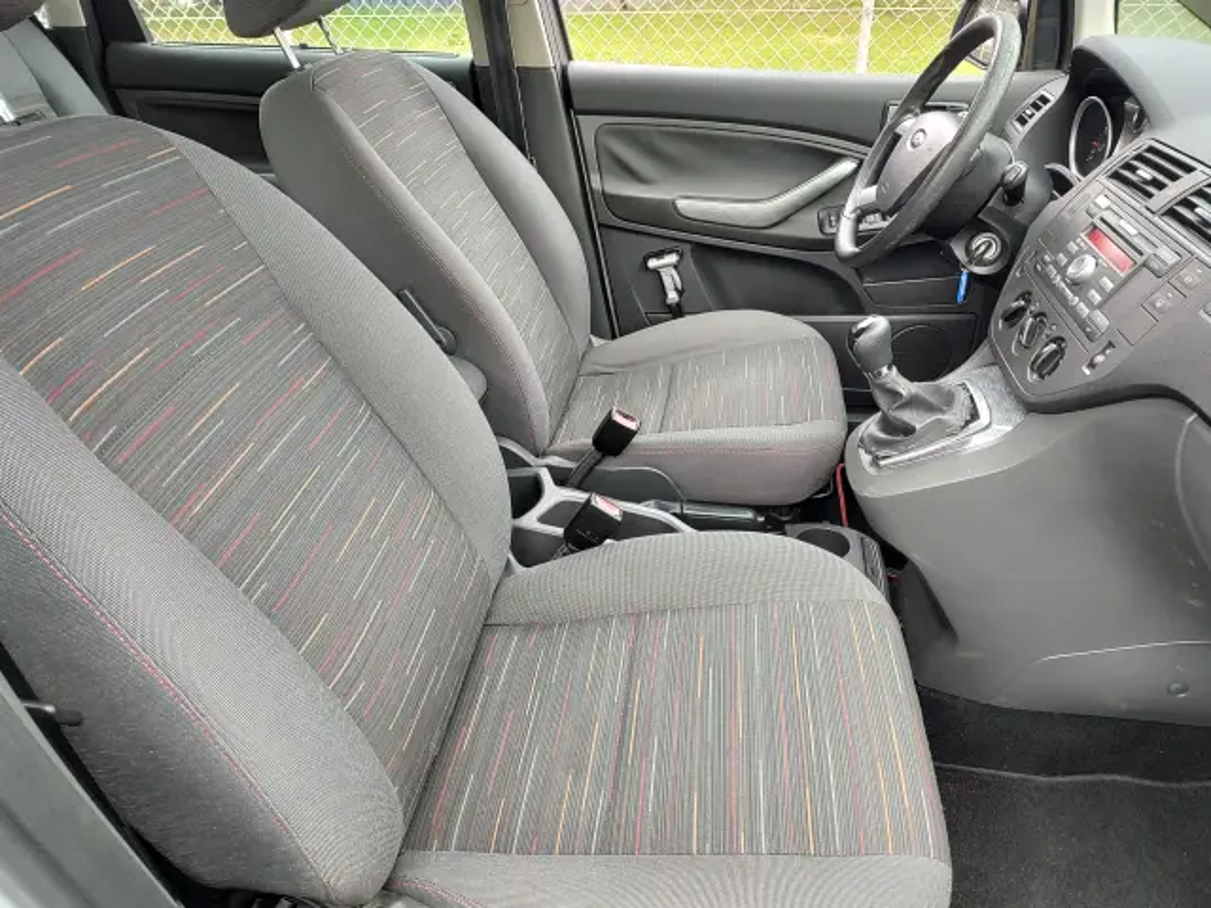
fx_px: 805
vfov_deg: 58.9
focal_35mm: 23
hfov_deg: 73.9
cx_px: 606
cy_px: 454
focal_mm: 5.56
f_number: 1.8
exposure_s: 1/50
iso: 205
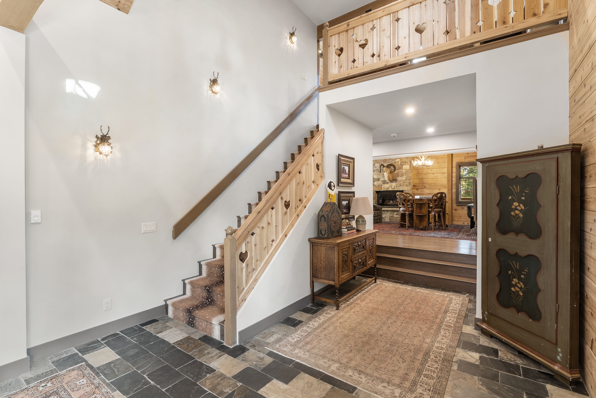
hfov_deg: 95.7
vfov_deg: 72.8
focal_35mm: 16
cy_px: 199
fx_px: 270
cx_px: 298
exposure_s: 1
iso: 125
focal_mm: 16.3
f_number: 8
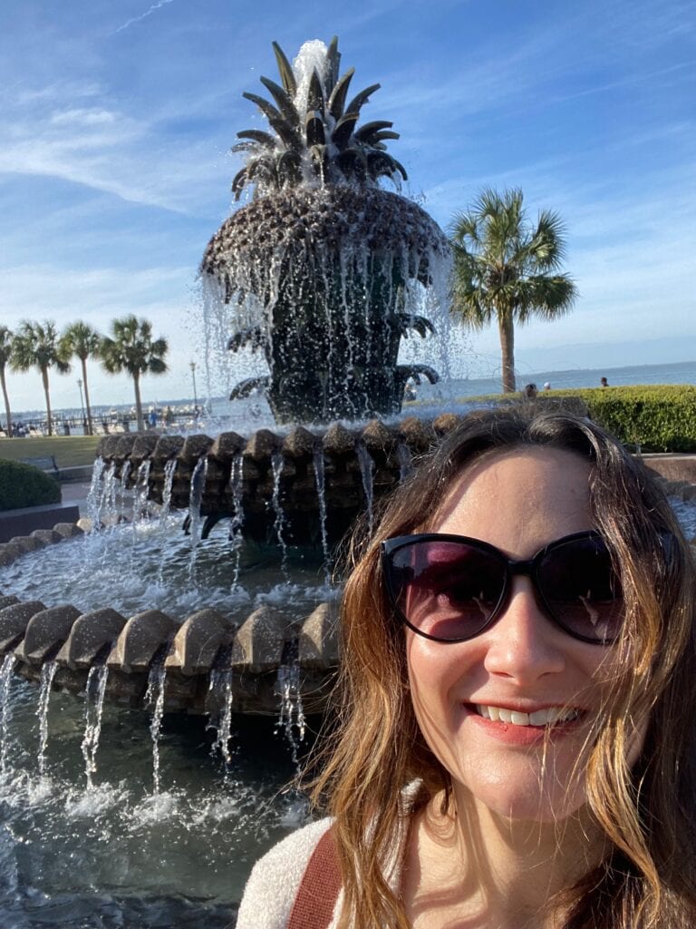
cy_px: 464
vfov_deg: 60.0
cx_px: 348
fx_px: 804
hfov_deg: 46.8
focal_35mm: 30
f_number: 2.2
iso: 25
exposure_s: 1/501
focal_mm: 2.71
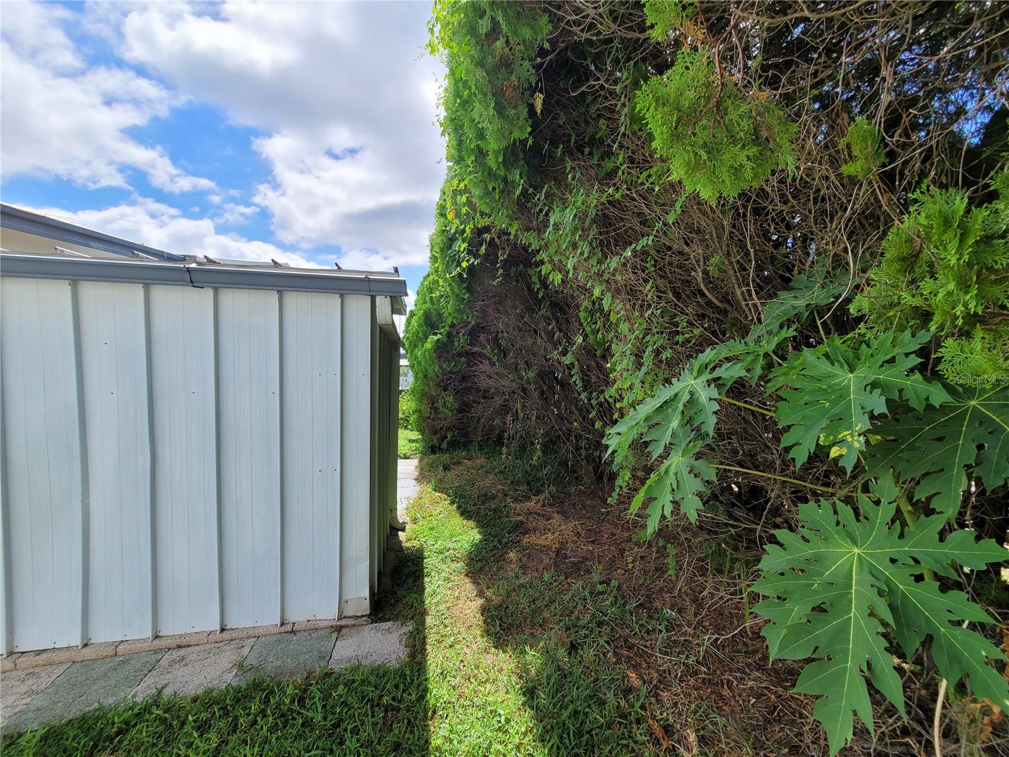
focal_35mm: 13
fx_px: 379
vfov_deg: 89.9
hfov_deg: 106.2
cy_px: 378
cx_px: 504
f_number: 2.2
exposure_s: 1/838
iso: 50
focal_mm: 2.2
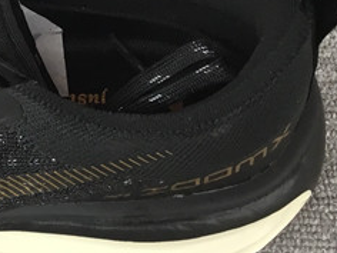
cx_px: -86
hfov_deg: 15.9
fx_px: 1149
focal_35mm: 118
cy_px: -65
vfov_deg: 12.2
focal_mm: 3.3
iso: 25
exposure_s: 1/33
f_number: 2.4
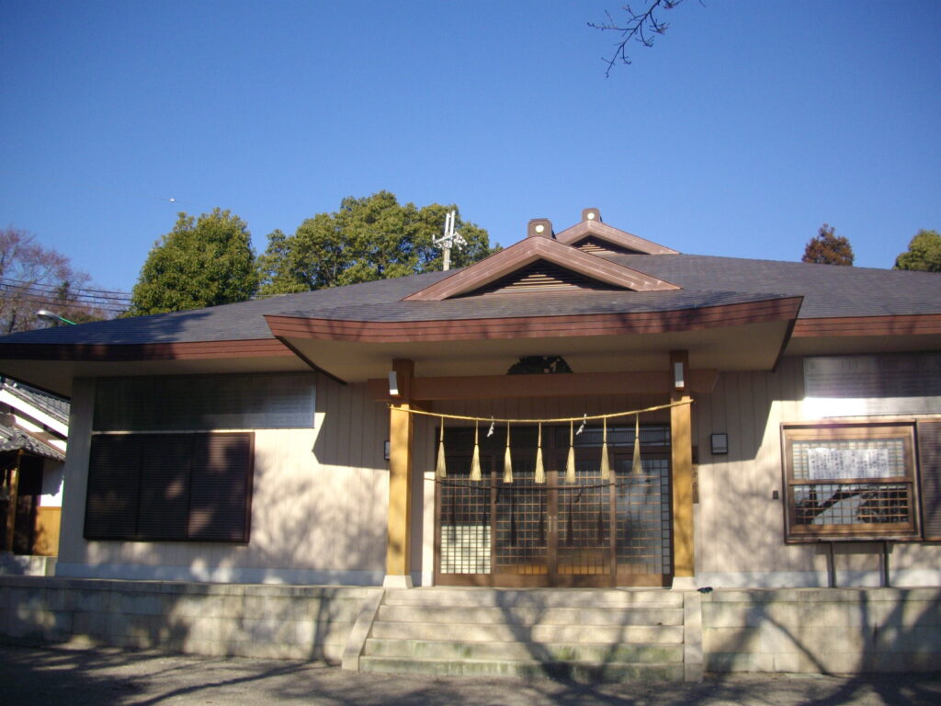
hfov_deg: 50.1
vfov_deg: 38.7
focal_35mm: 37
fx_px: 1006
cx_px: 470
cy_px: 353
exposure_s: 1/320
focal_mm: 6.2
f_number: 5.6
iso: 100
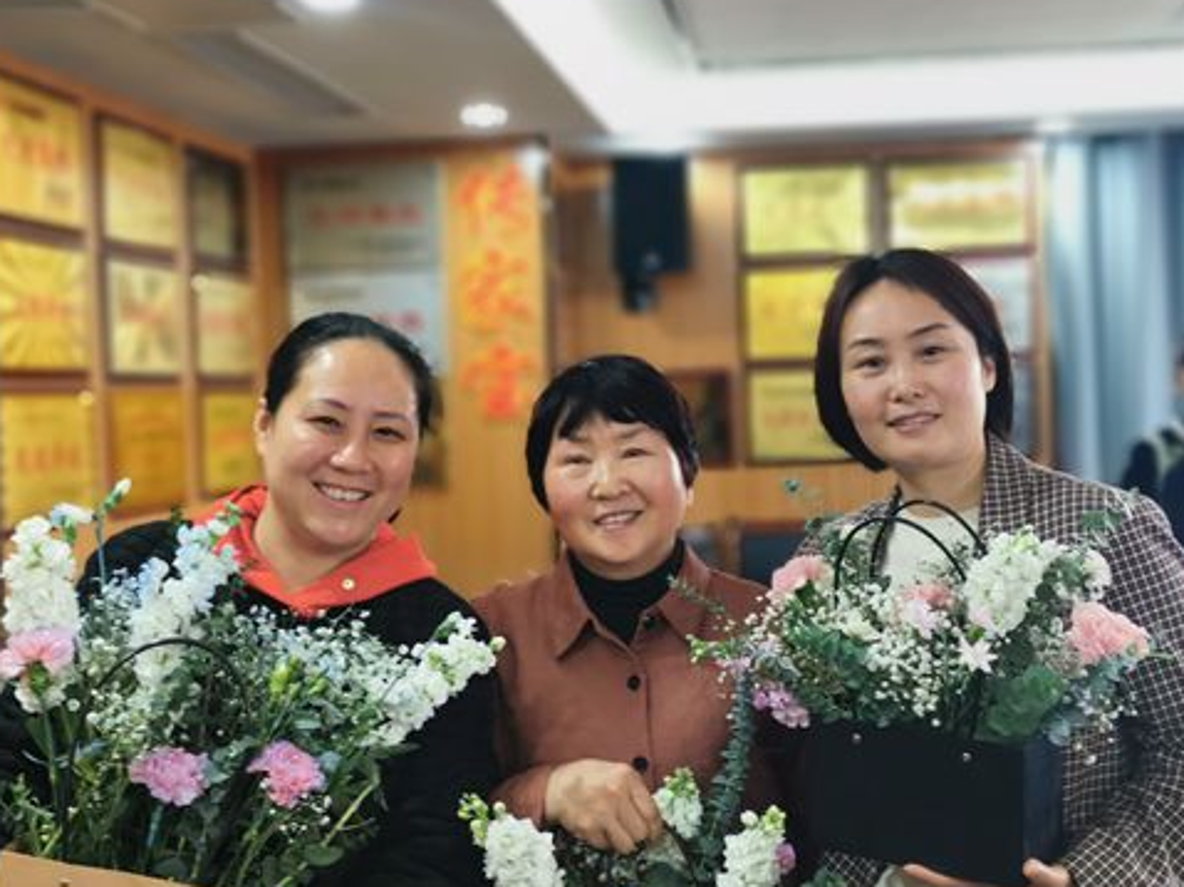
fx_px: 1675
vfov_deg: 29.7
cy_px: 444
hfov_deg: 38.9
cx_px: 637
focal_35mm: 49
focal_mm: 5.58
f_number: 1.8
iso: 200
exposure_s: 1/50
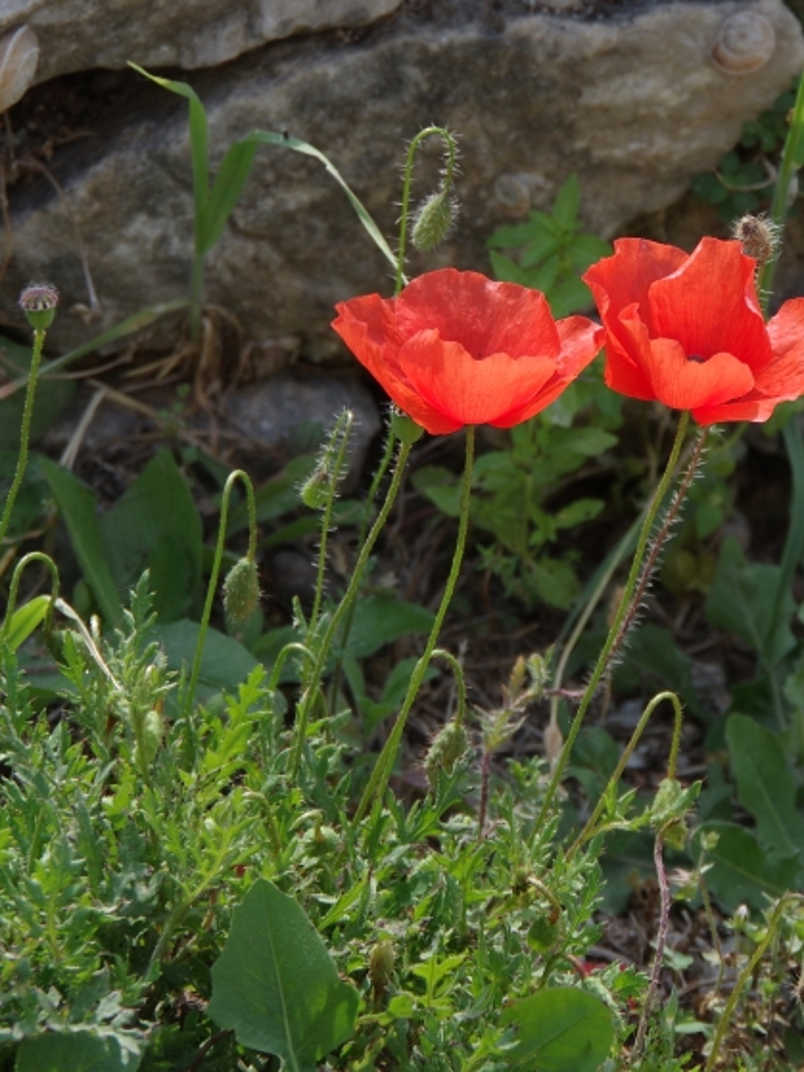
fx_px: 11649
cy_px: 424
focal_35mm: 376
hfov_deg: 4.0
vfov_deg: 5.3
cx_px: 627
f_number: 8
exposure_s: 1/200
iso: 160
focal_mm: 135
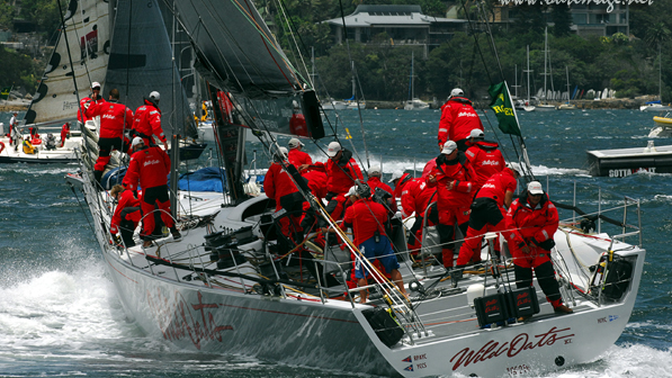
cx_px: 335
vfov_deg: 3.8
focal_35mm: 316
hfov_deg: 6.8
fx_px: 5631
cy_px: 184
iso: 400
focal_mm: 200
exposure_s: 1/1000
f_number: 8
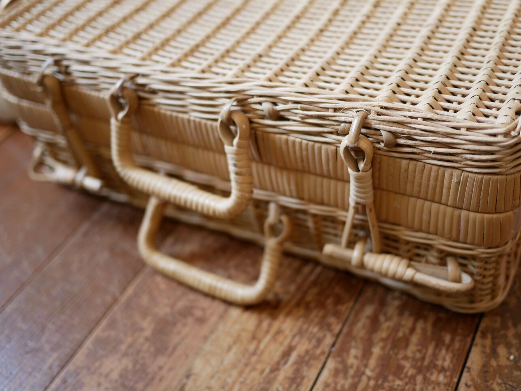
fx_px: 602
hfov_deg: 46.8
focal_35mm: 40
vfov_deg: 36.0
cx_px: 260
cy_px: 196
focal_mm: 20
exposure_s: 1/80
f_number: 1.7
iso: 200
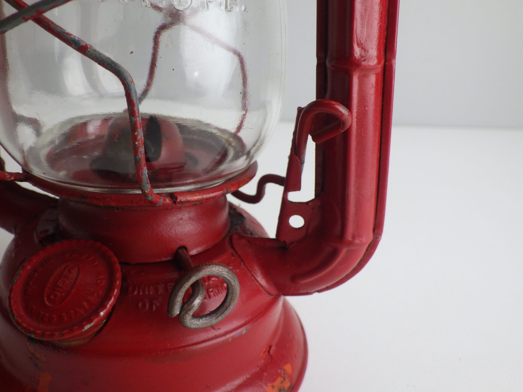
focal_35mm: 34
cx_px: 262
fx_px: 514
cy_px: 196
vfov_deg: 41.8
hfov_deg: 54.0
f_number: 3.8
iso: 125
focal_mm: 6.1
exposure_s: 1/100
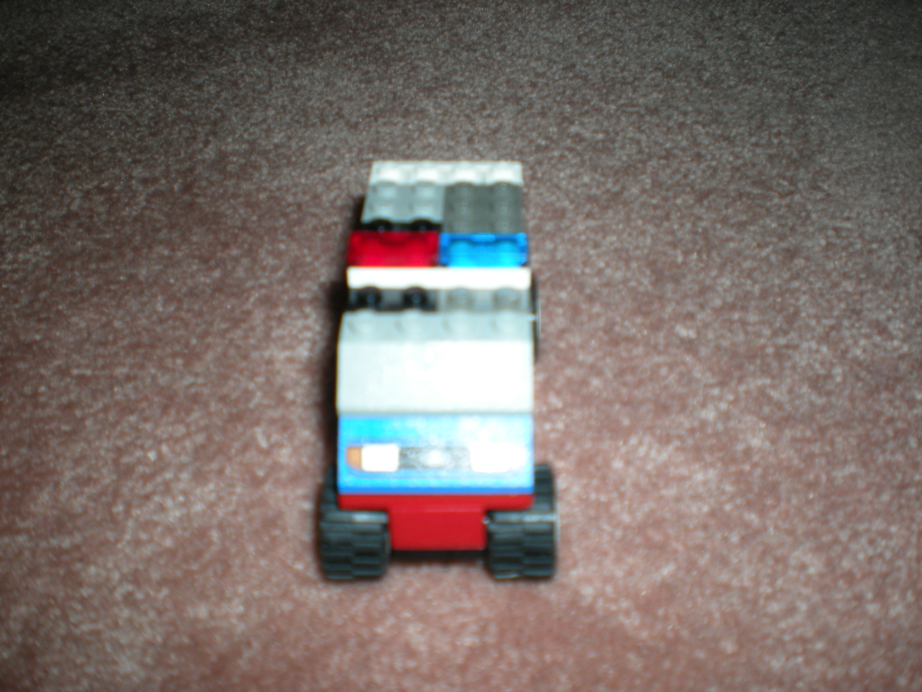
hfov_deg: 49.0
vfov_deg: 37.7
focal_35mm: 38
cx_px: 461
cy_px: 346
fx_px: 1012
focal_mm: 6.3
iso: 64
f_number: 3.1
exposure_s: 1/60
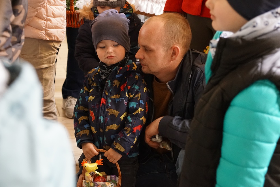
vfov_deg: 15.0
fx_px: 708
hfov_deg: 22.4
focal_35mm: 91
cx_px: 140
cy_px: 94
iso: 3200
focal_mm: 60
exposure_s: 1/50
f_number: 5
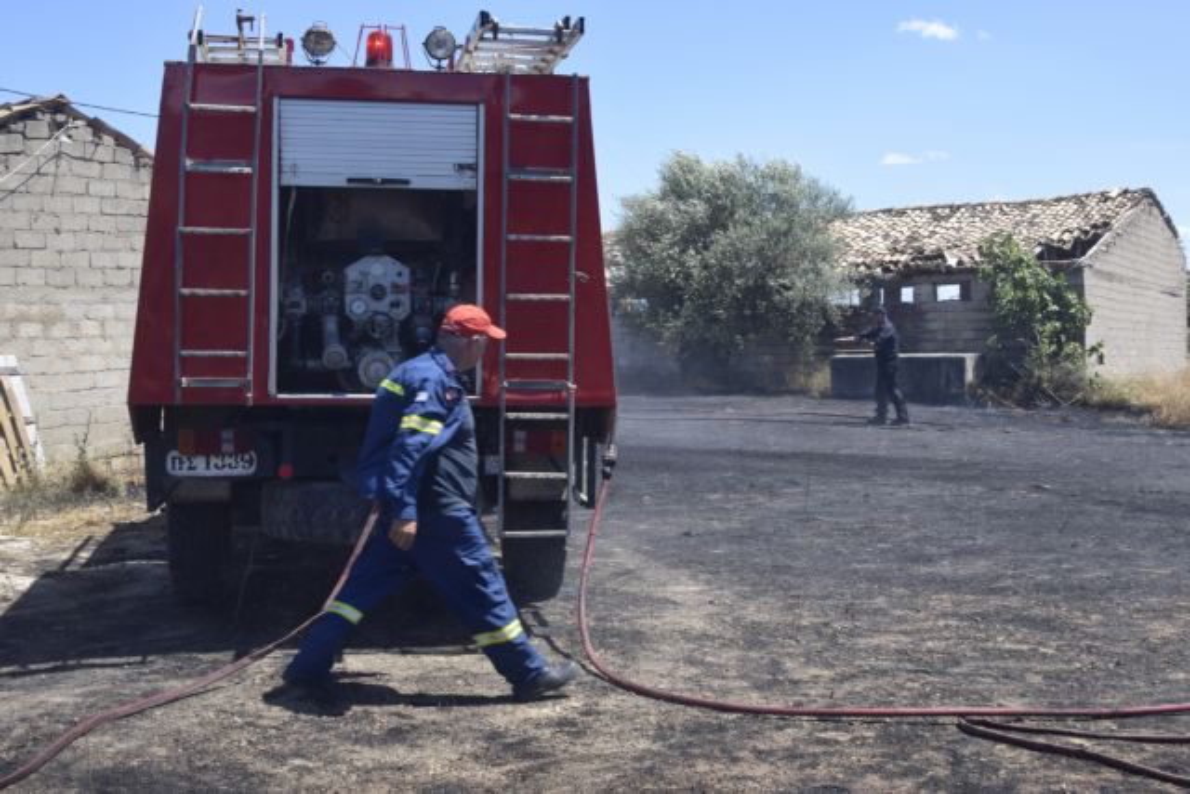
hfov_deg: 41.1
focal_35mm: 48
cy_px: 397
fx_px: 1587
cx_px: 595
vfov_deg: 28.1
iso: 100
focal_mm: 32
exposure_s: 1/200
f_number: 7.1
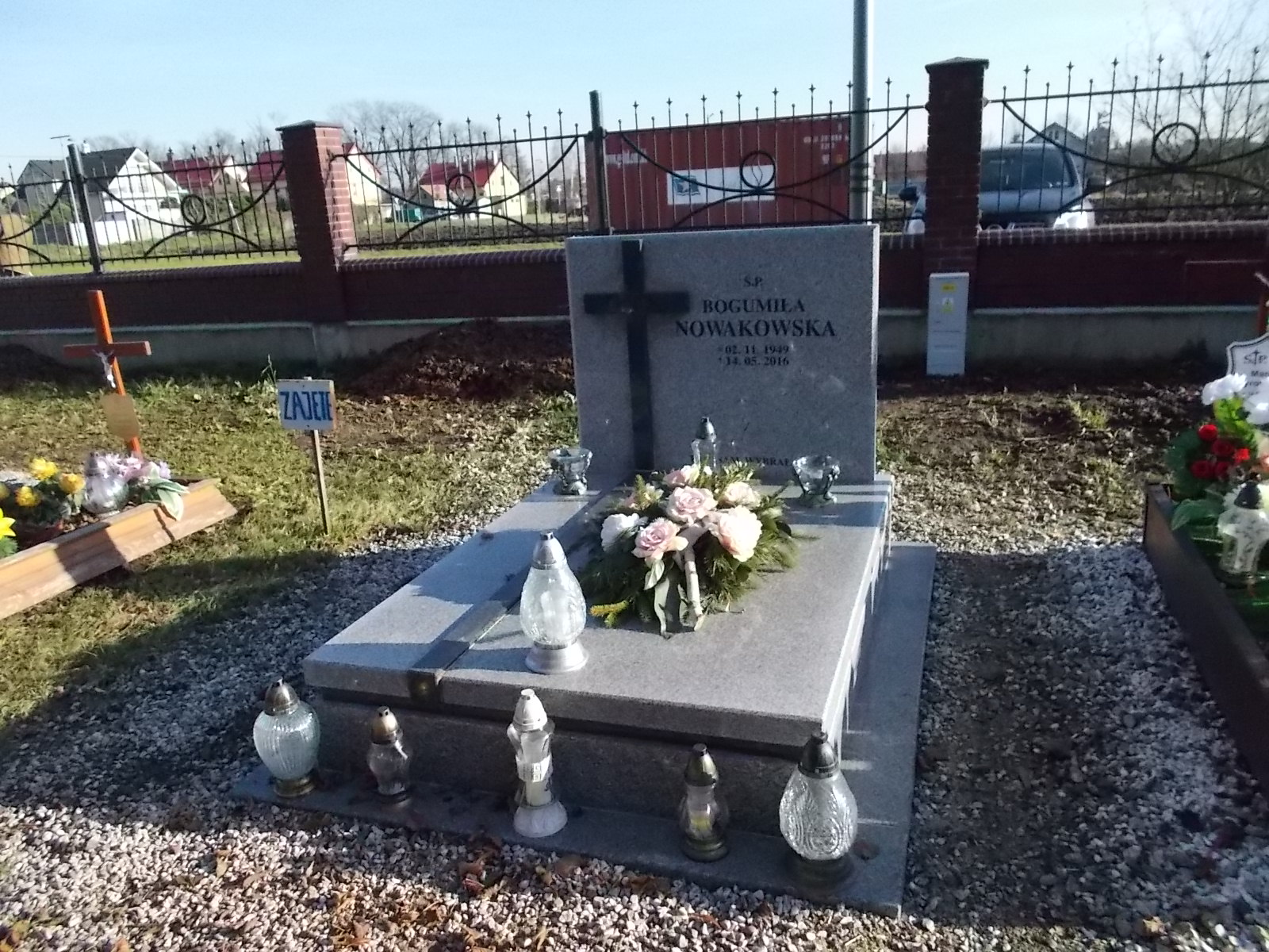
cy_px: 476
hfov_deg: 67.3
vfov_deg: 53.1
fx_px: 953
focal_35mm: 26
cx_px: 634
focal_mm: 4.6
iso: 400
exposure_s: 1/400
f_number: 8
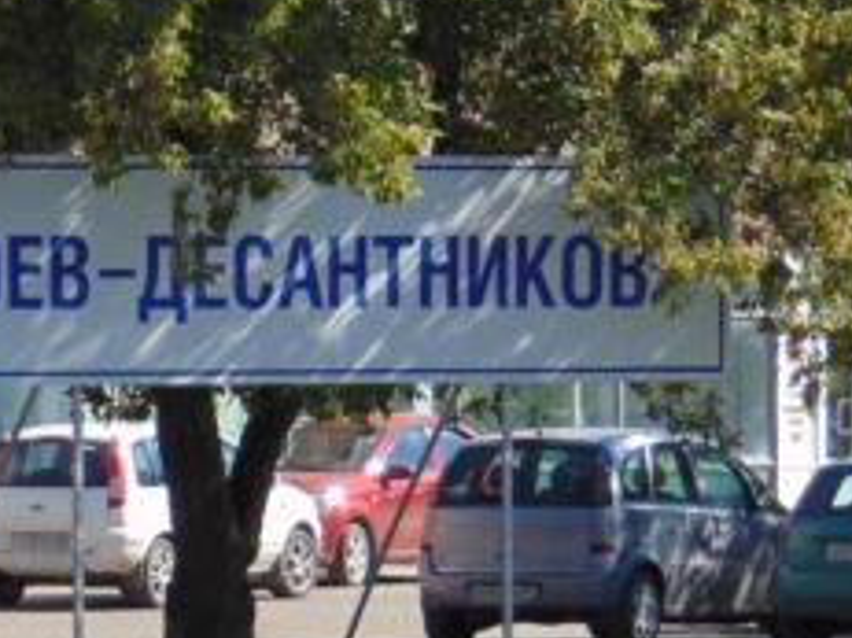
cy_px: 594
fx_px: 11193
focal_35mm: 455
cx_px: -48
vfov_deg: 3.3
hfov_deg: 4.4
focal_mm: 29.5
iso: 80
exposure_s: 1/500
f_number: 4
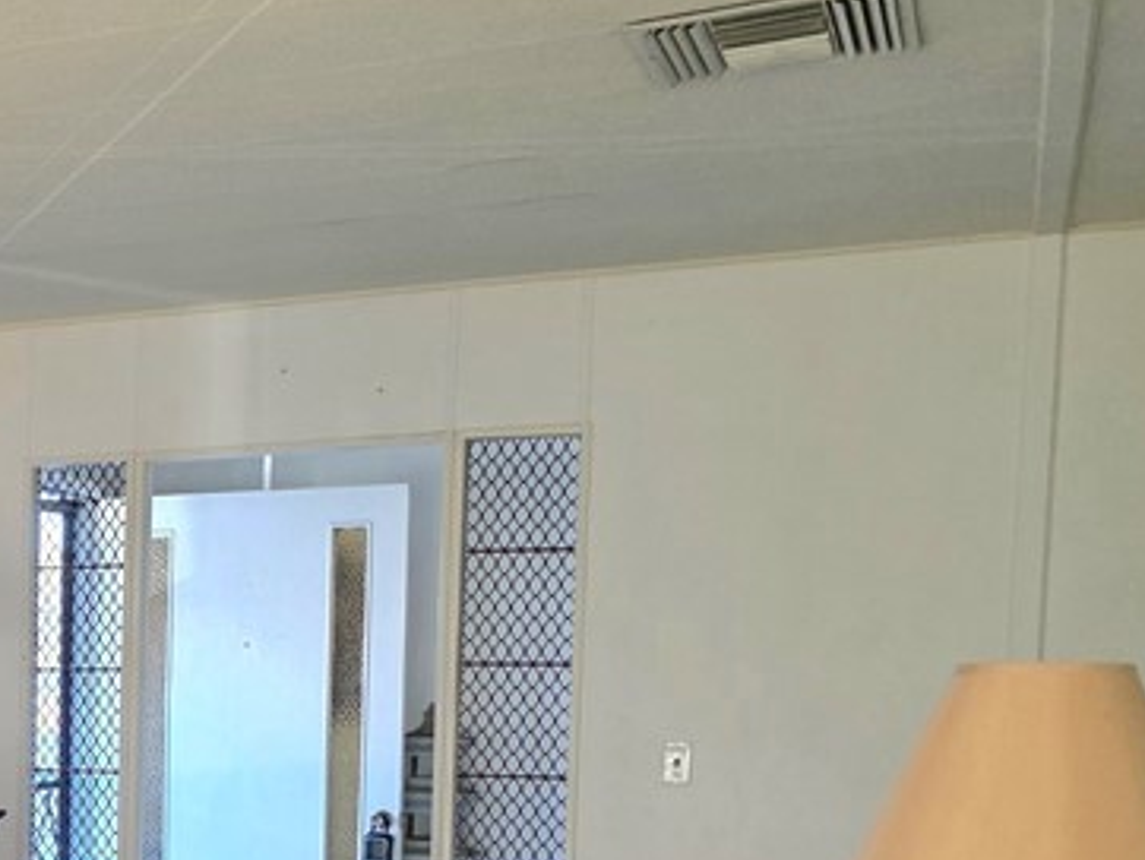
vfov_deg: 21.8
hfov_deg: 26.8
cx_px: -187
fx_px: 2151
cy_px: 851
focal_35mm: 65
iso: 320
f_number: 1.7
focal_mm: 6.3
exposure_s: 1/120
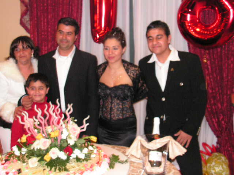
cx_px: 117
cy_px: 88
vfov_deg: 29.1
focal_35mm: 50
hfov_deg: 38.2
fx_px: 338
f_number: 3.2
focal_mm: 8.4
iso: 200
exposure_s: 1/40
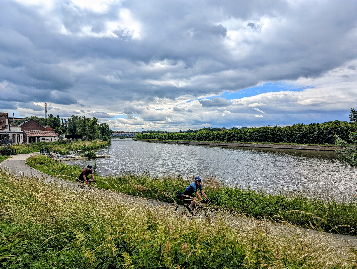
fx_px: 248
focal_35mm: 24
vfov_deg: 56.9
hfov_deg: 71.5
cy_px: 134
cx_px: 178
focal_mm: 6.81
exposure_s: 1/4926
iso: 53
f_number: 1.85
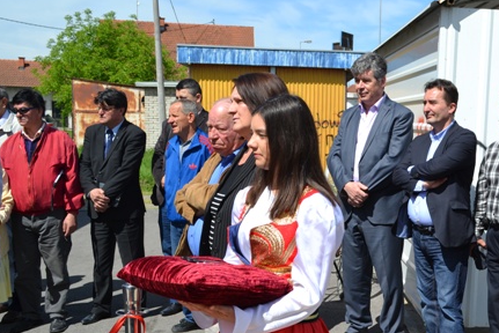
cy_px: 216
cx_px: 359
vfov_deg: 27.4
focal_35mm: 49
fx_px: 680
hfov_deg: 39.5
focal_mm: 22
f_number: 8
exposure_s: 1/250
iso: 100
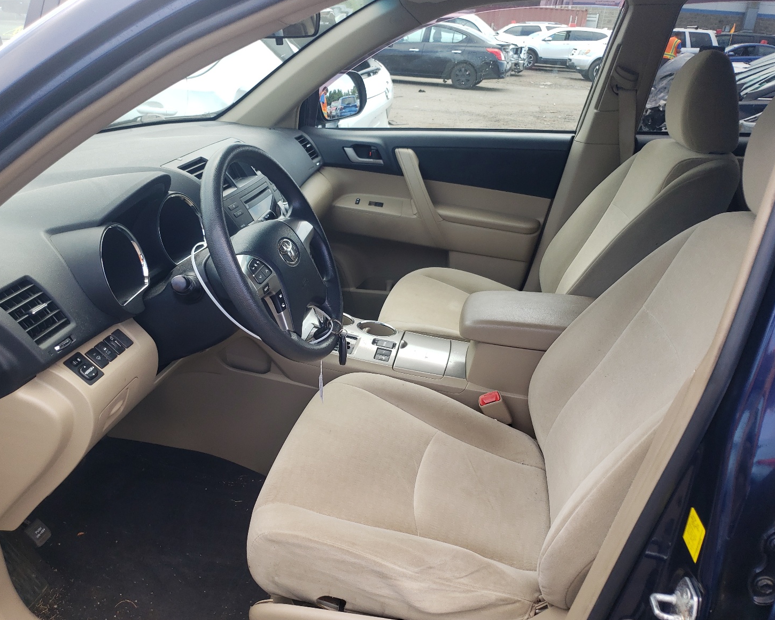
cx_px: 370
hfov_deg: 62.2
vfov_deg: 51.5
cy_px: 316
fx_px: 642
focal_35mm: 28
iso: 50
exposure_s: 1/303
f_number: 1.5
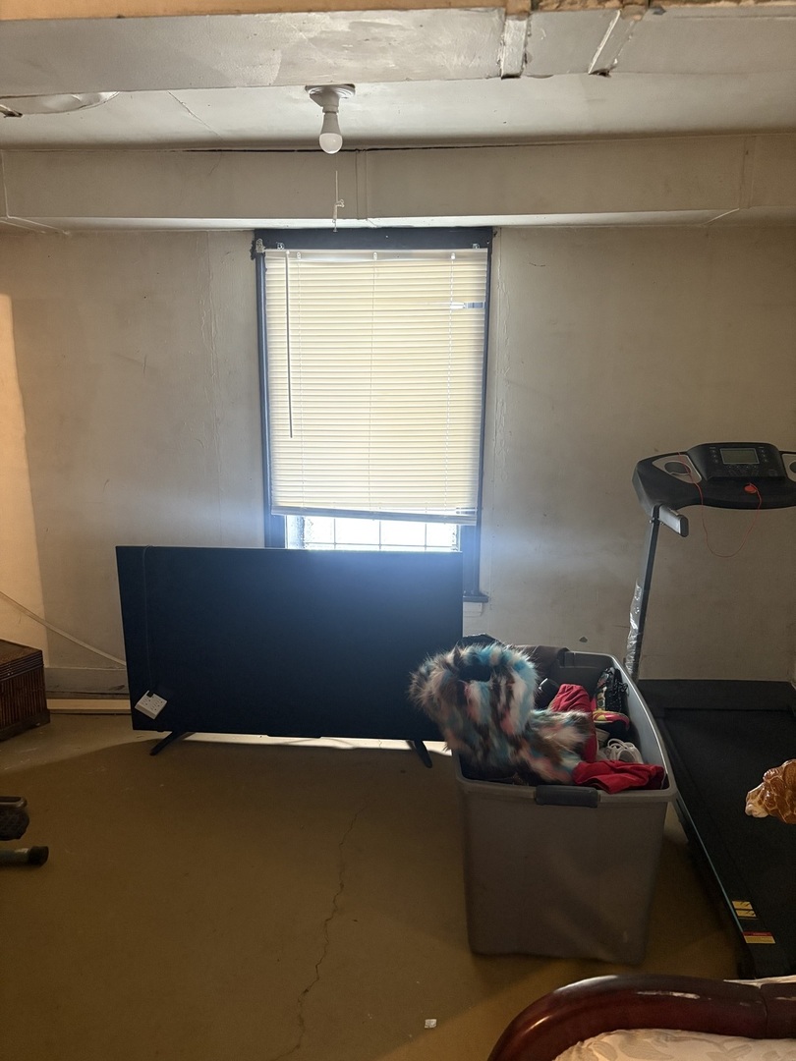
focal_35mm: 26
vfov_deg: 67.3
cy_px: 530
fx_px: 797
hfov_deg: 53.1
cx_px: 398
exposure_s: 1/60
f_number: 1.6
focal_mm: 5.96
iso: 400
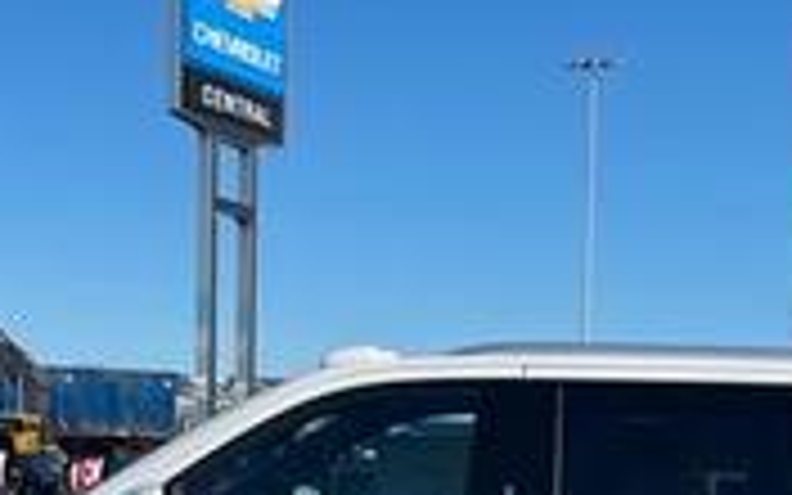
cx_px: 554
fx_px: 1705
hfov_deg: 25.9
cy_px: 729
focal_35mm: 79
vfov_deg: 15.3
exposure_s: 1/2747
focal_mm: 4.2
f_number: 1.6
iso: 32
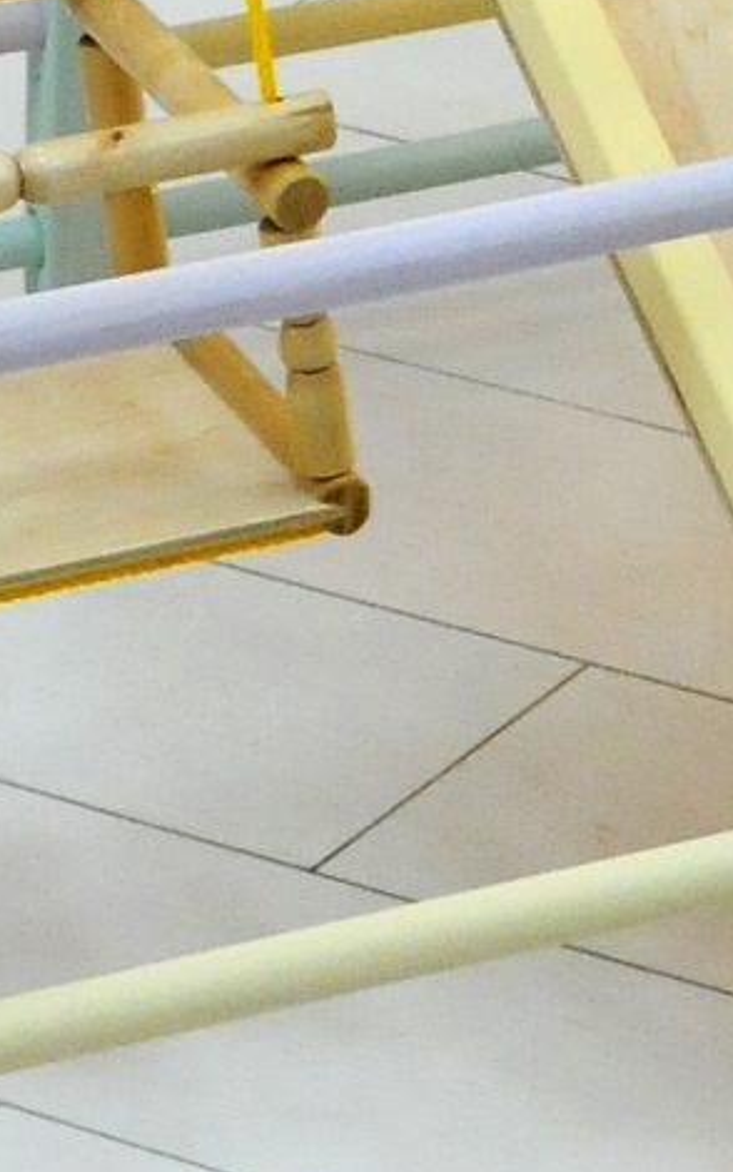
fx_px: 7475
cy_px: -1203
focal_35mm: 234
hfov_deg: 5.6
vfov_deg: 8.5
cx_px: 1026
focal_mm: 24
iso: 1000
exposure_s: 1/60
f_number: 6.3
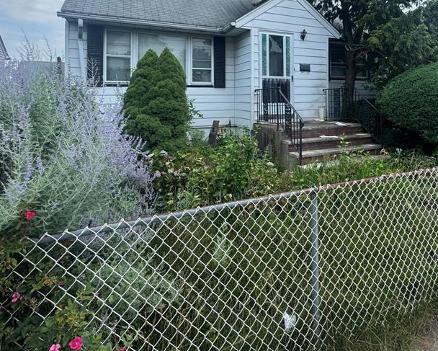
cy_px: 91
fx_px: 298
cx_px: 279
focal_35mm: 23
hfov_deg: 71.2
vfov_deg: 58.0
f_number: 2.2
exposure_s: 1/596
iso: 40
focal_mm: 2.22
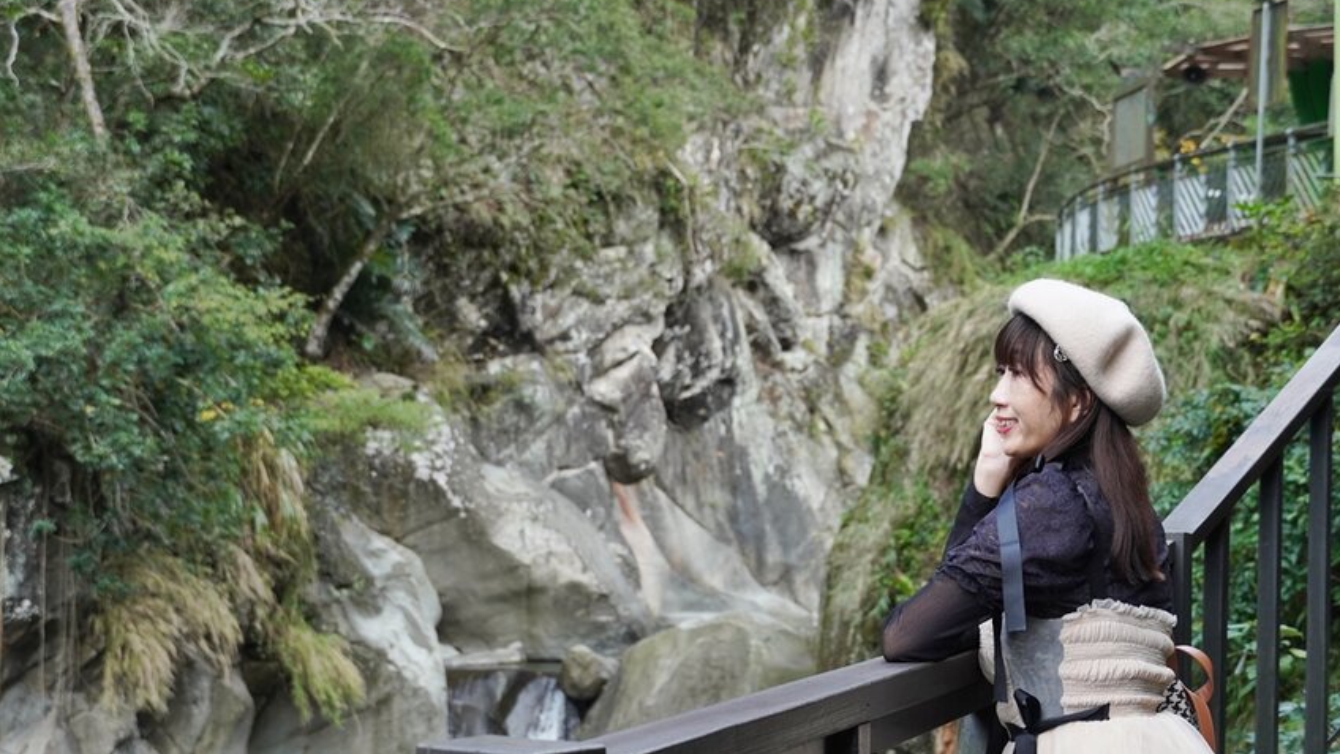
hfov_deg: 33.3
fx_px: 2238
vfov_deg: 19.1
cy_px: 424
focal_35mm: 63
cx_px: 670
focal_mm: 40
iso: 640
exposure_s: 1/400
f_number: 5
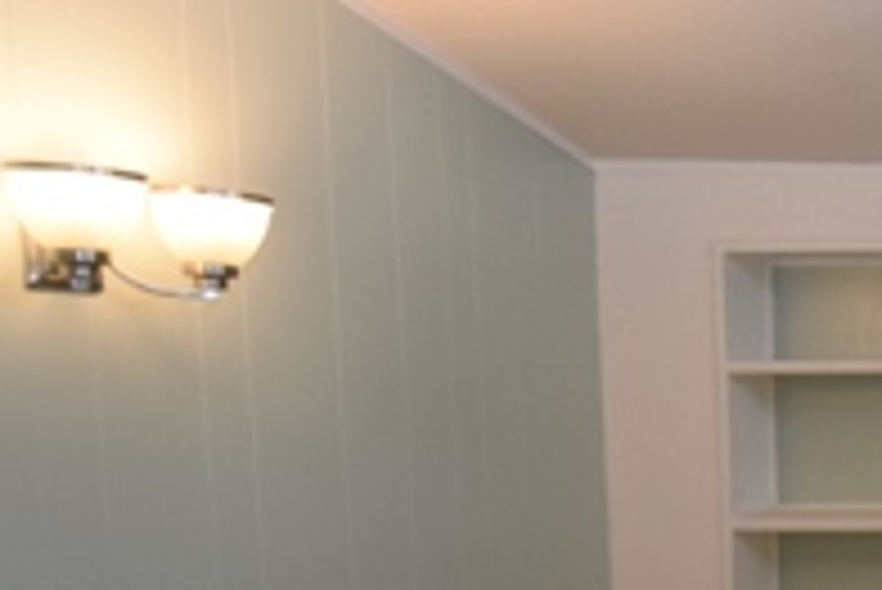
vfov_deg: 27.1
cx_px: 1282
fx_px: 1201
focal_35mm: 49
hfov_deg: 28.4
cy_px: 462
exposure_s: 1/125
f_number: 5.6
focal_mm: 10
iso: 800
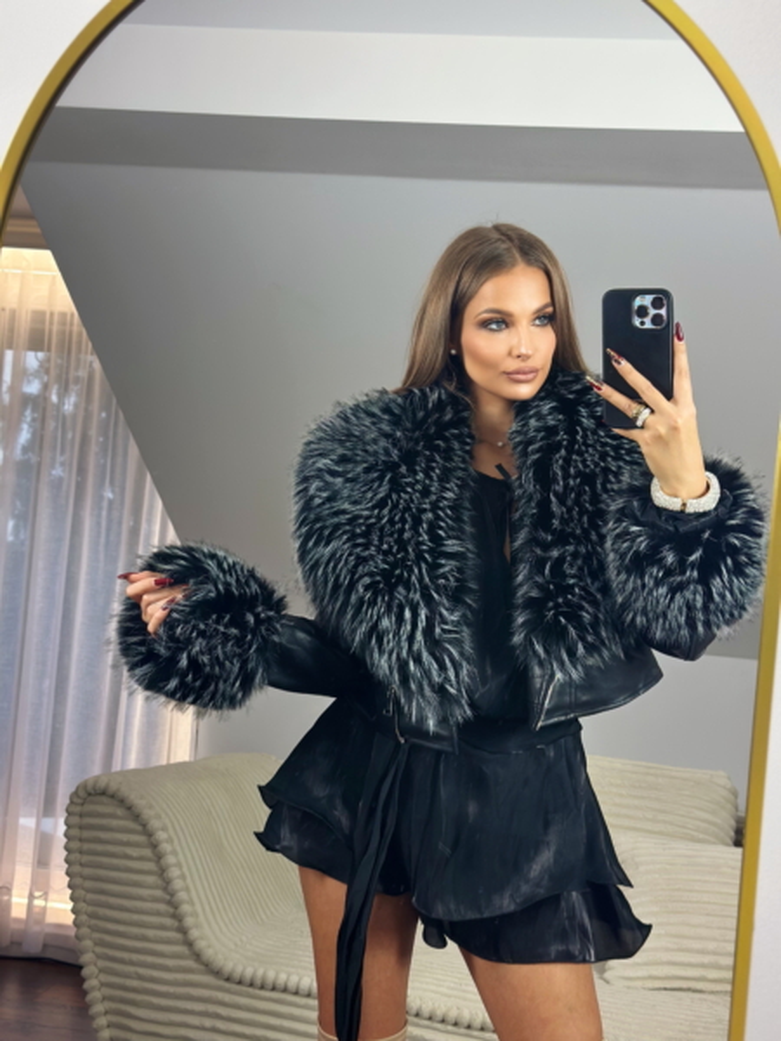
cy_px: 520
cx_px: 390
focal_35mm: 48
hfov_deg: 30.3
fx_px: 1444
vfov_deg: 39.7
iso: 125
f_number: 1.78
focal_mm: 6.86
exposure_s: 1/100
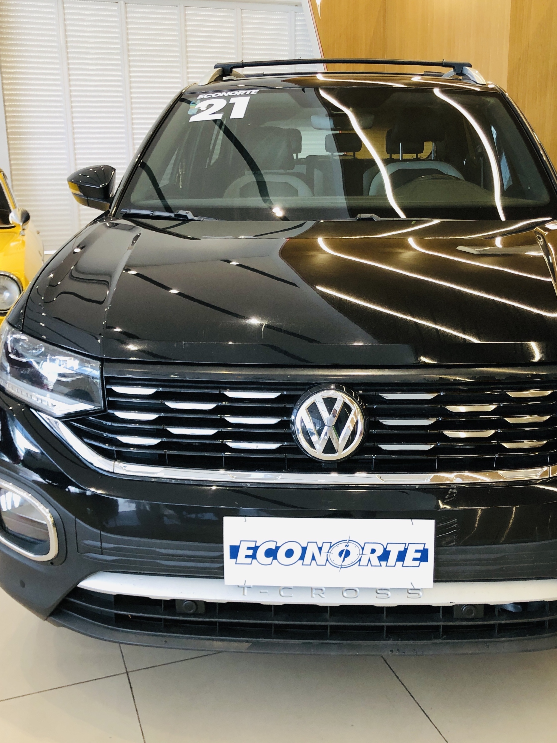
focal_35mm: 38
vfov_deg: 49.0
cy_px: 372
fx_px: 815
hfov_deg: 37.6
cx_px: 322
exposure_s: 1/30
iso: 40
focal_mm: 3.99
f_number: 1.8
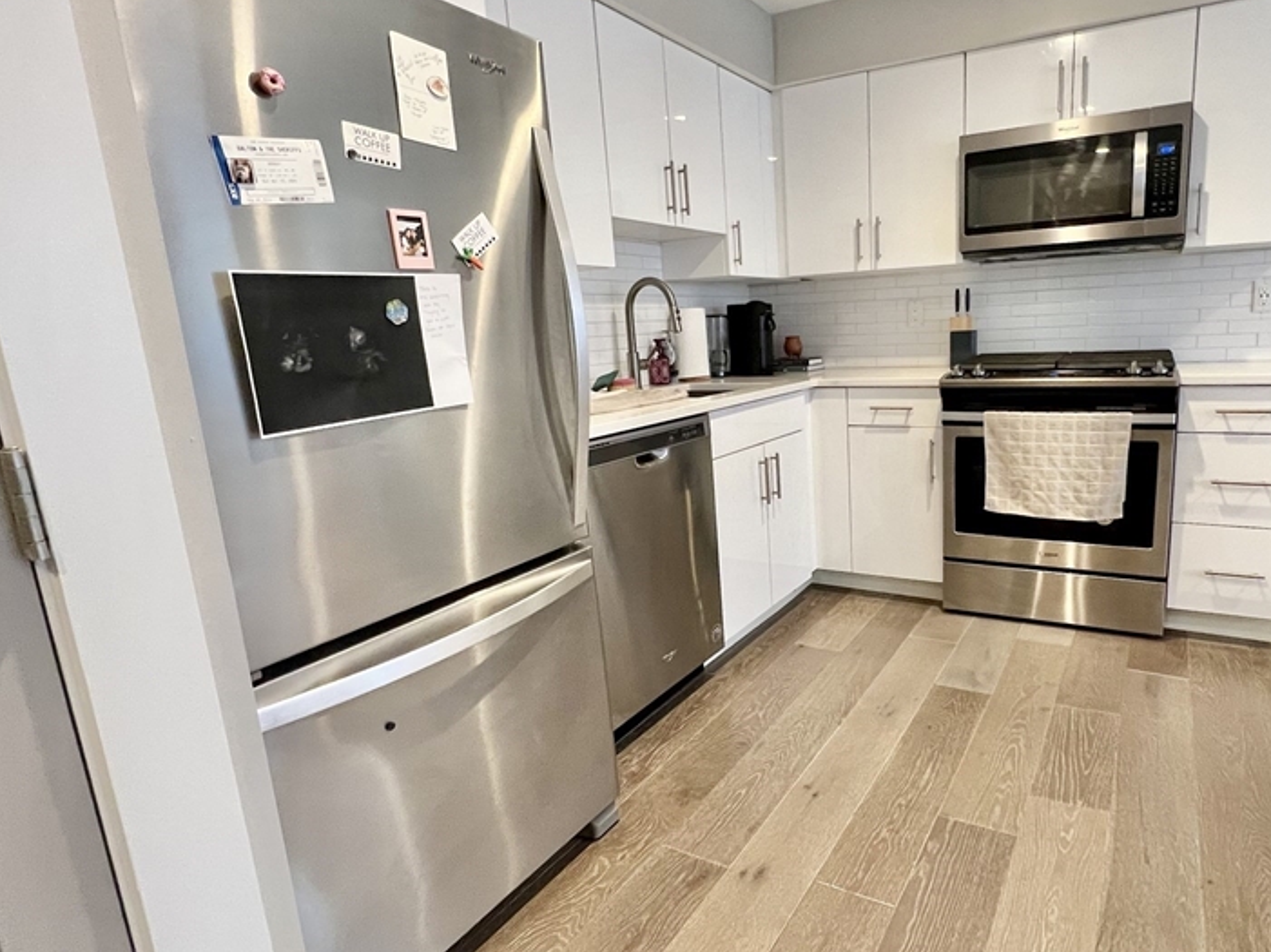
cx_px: 783
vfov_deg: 68.6
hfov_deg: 83.3
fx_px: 697
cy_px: 470
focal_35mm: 19
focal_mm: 1.57
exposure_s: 1/60
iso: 320
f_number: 1.8
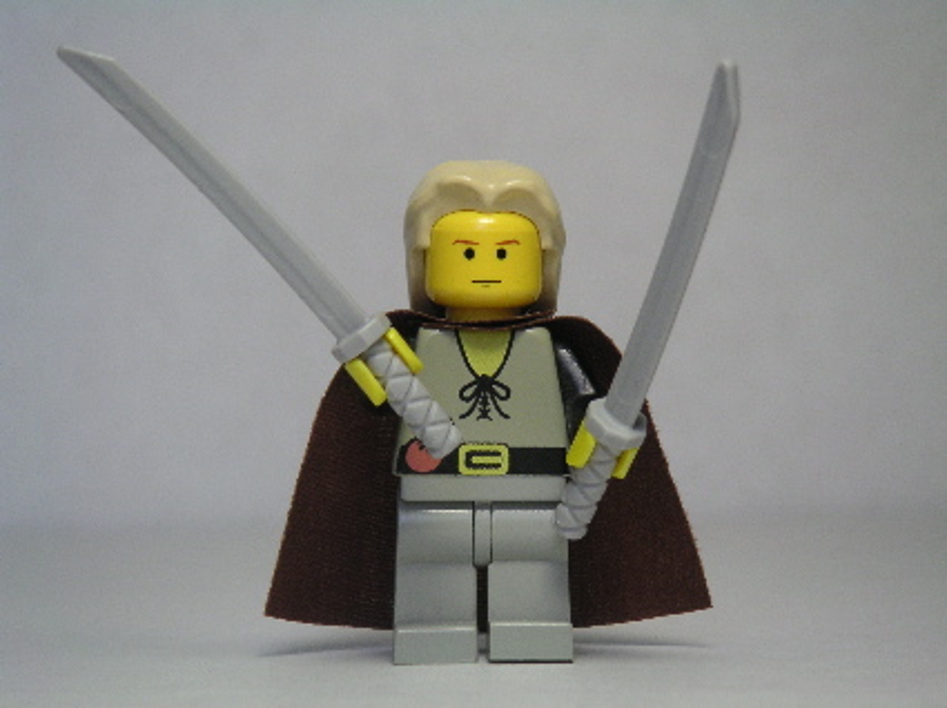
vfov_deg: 13.8
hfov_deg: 18.4
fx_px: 2925
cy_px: 354
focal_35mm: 107
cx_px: 474
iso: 80
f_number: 3.6
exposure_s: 1/90
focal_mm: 16.5
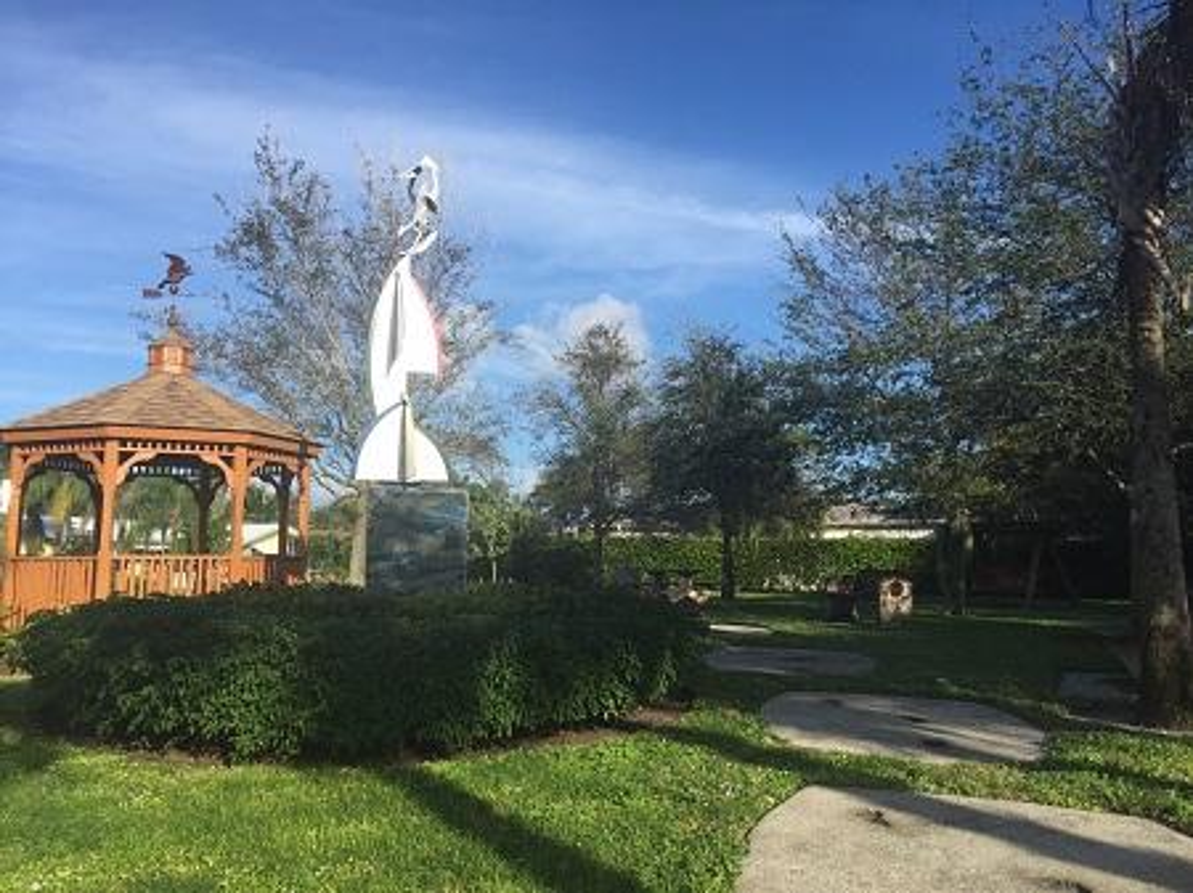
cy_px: 446
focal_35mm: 29
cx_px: 596
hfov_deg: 61.7
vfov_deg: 48.2
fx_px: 999
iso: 32
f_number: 2.2
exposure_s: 1/1799
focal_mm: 4.15
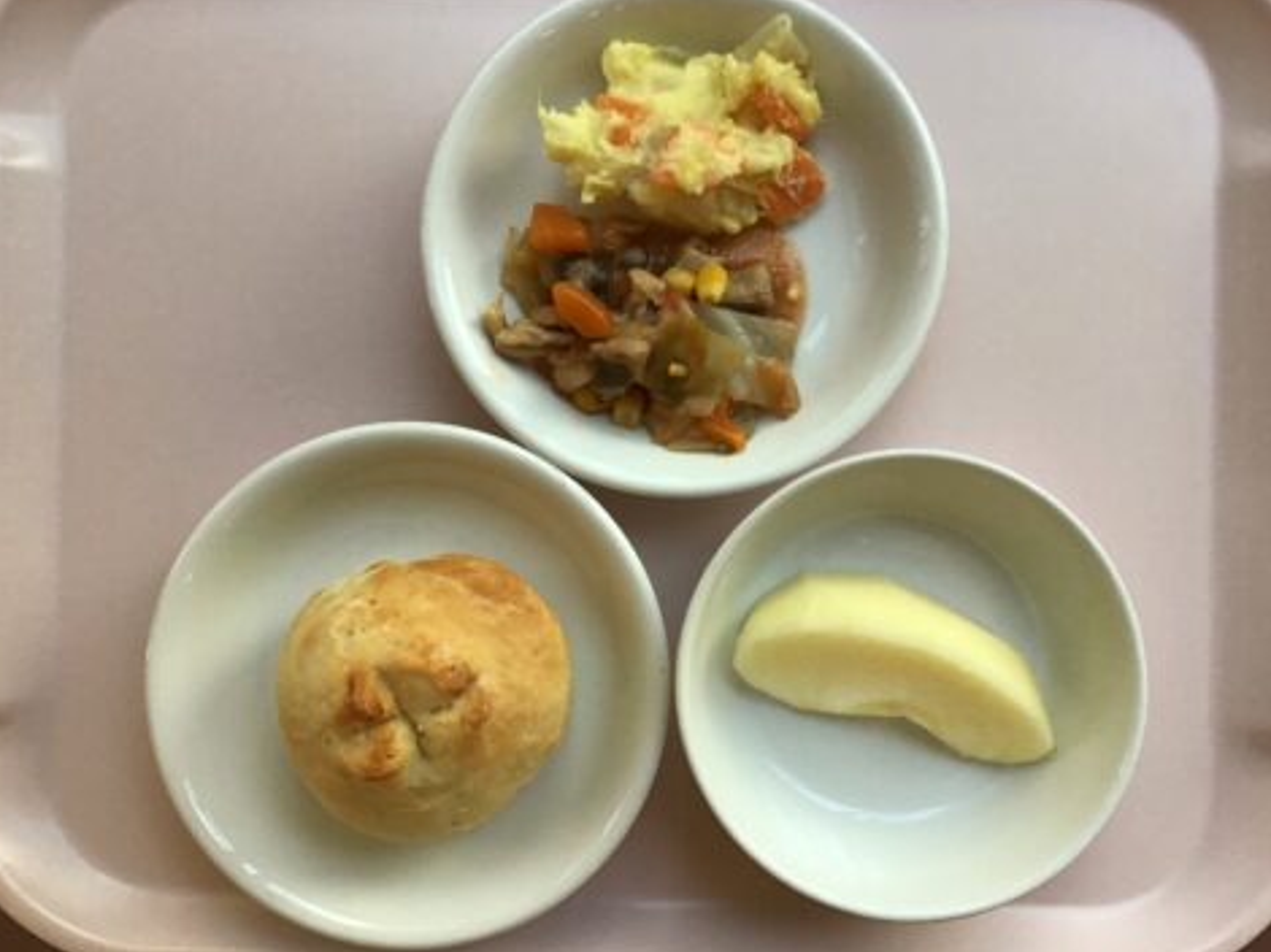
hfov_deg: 55.4
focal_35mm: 33
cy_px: 453
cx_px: 652
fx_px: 1211
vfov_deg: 42.9
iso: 25
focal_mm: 3.3
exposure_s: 1/40
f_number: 2.4
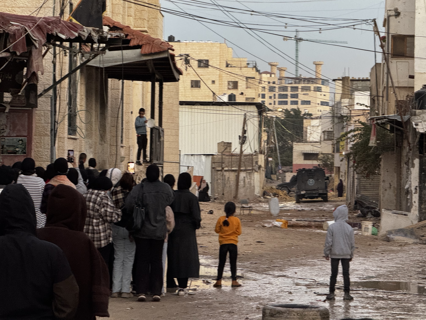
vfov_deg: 12.3
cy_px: 160
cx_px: 213
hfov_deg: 16.4
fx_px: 1477
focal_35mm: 120
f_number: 2.8
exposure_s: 1/60
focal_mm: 15.66
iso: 320
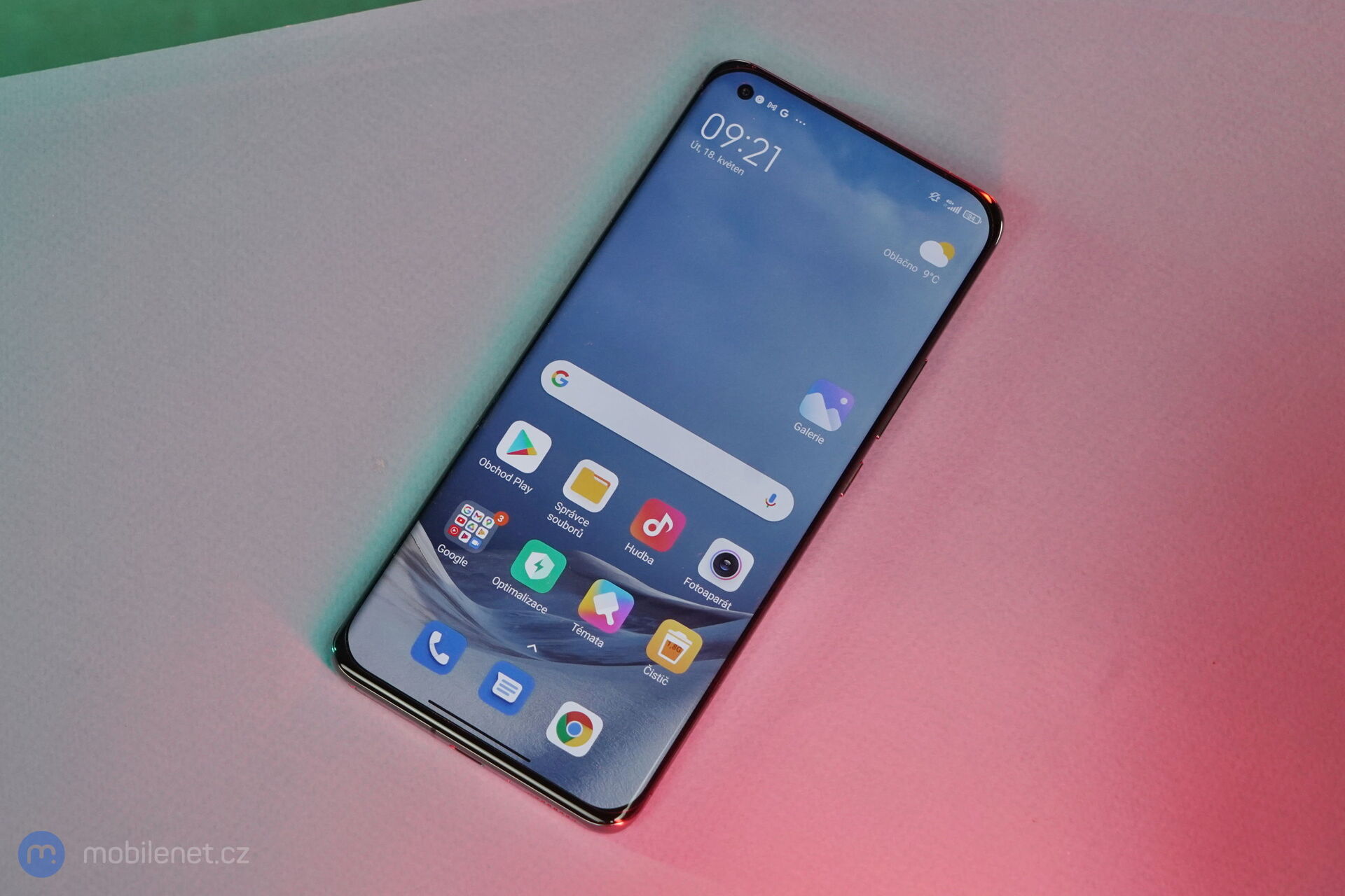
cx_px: 672
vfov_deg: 19.5
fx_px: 2615
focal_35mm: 70
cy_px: 448
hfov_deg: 28.8
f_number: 8
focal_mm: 70
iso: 2000
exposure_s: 1/200
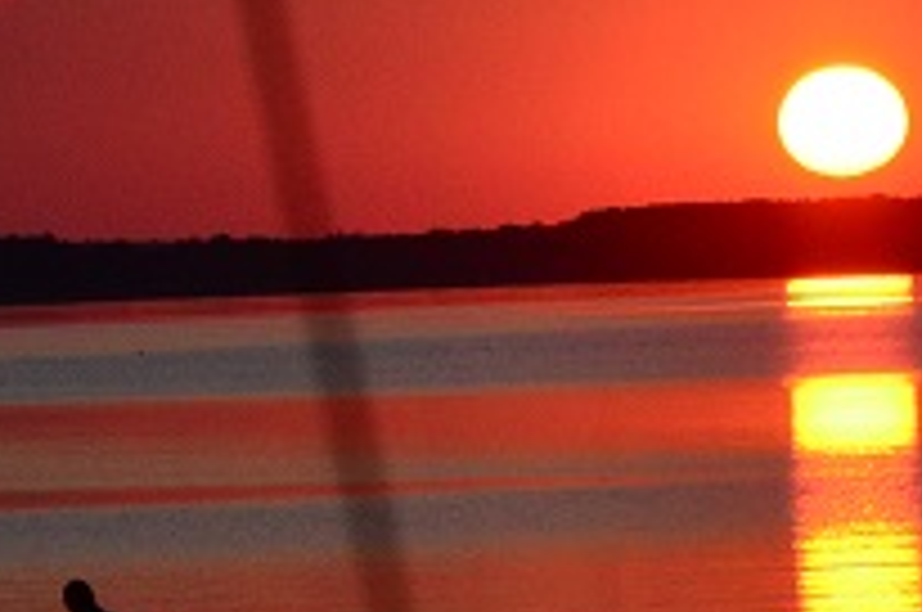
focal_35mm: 511
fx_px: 13067
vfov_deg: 2.7
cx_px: 1864
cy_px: -106
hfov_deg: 4.0
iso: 900
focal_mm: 70
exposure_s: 1/8000
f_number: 5
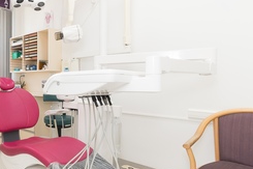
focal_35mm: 28
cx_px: 30
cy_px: 99
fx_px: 197
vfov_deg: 46.2
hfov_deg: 57.3
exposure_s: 1/50
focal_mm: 10
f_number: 8
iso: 1000
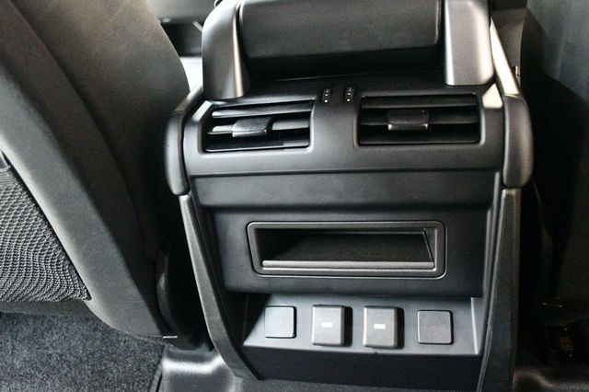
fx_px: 556
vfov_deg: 38.8
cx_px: 294
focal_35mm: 34
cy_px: 196
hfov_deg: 55.8
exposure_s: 1/20
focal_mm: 23
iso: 12800
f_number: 3.8
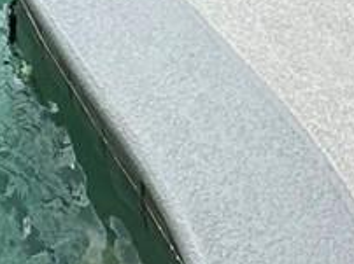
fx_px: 1134
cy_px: -430
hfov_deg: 17.6
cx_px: 68
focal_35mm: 111
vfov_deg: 10.7
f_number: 2.2
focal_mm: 2.22
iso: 40
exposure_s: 1/438
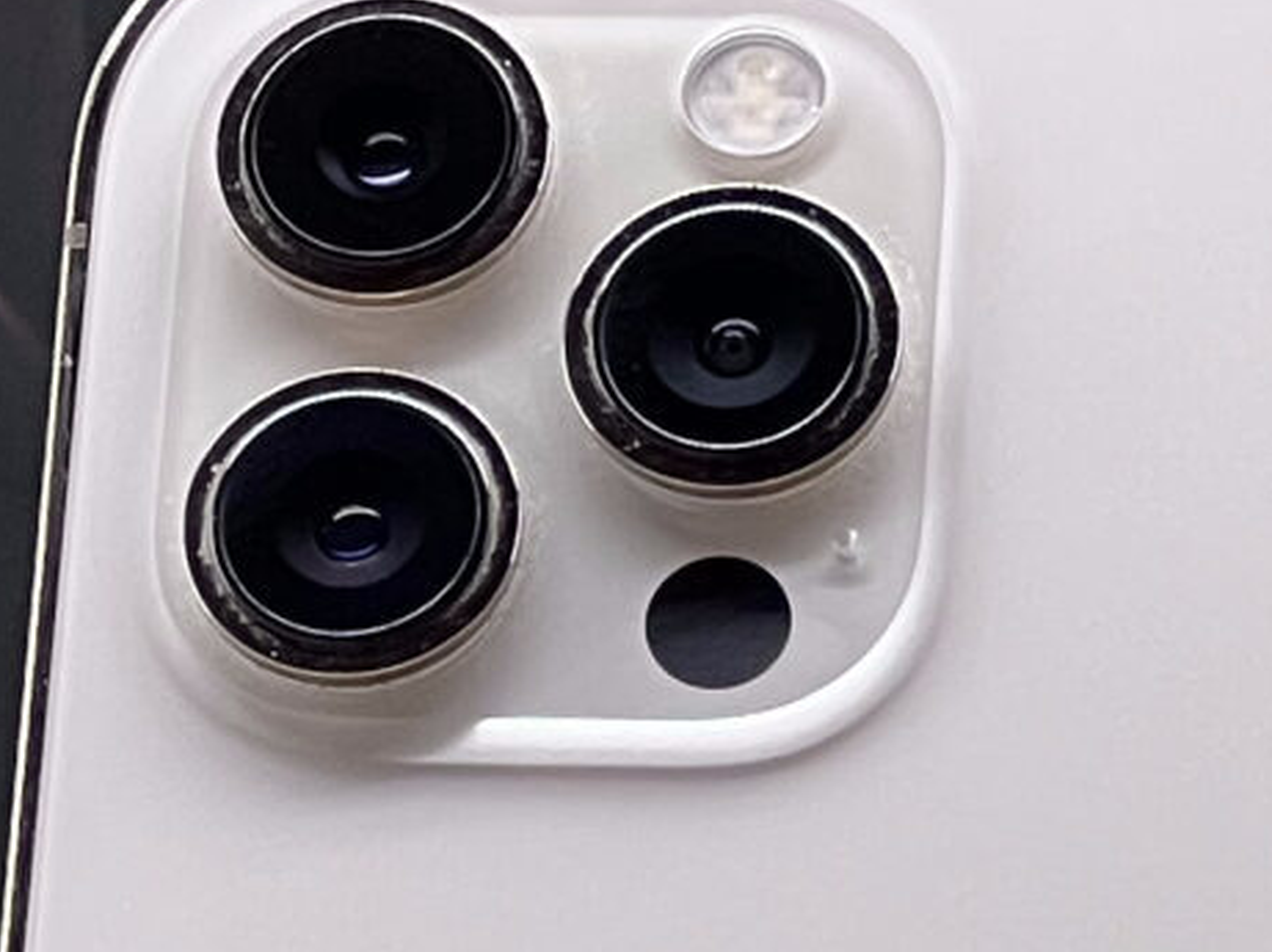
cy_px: 1973
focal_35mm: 428
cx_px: 800
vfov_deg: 3.4
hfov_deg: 4.6
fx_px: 15715
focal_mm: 9
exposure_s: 1/100
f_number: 2.8
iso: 80
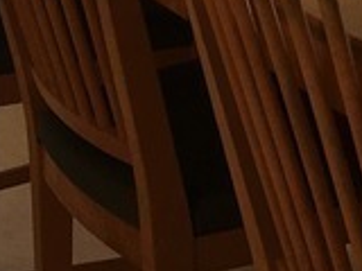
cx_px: 319
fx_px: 1945
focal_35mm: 186
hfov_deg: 10.6
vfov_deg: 7.6
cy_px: -321
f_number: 2.2
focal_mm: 4.15
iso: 25
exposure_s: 1/247
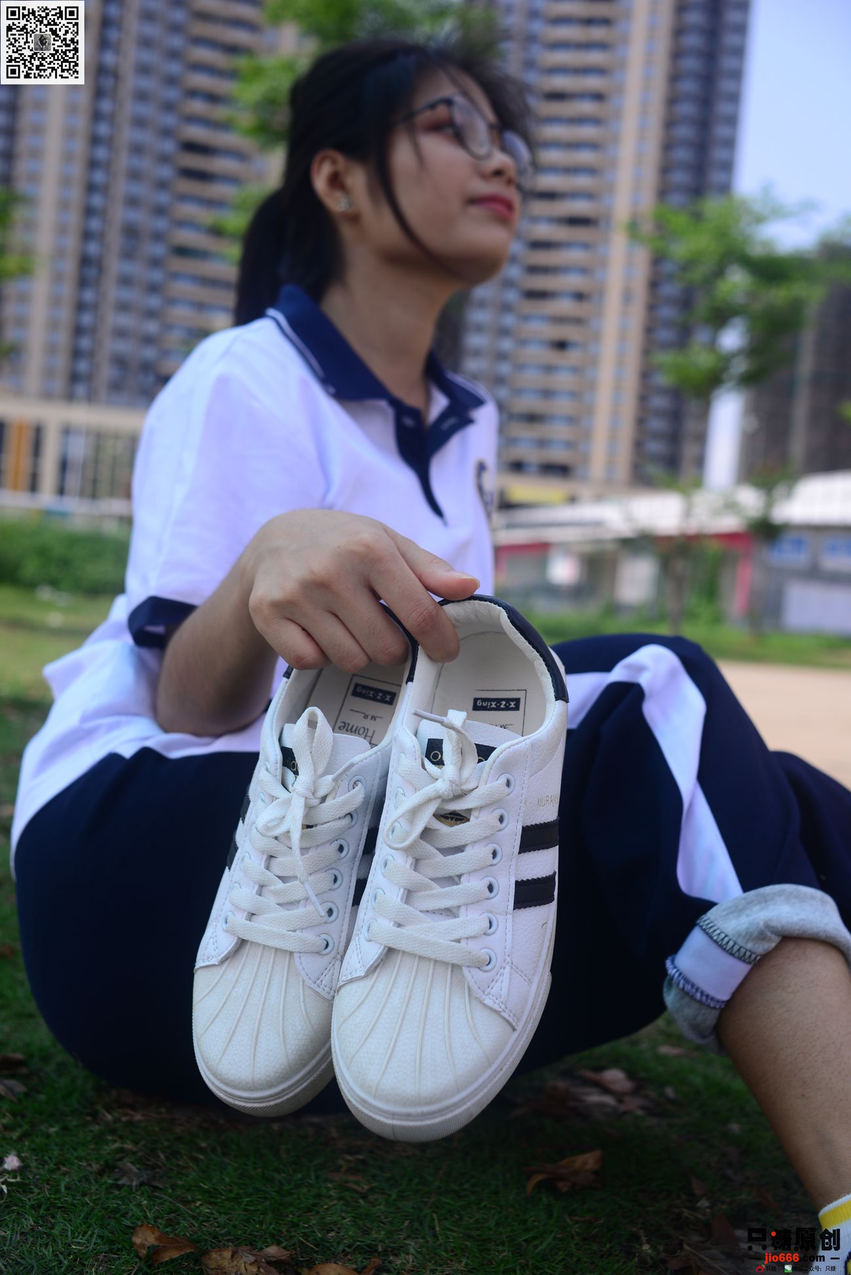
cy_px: 638
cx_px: 426
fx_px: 1240
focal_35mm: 35
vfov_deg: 54.4
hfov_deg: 37.9
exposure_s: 1/500
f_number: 5.6
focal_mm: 35
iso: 100
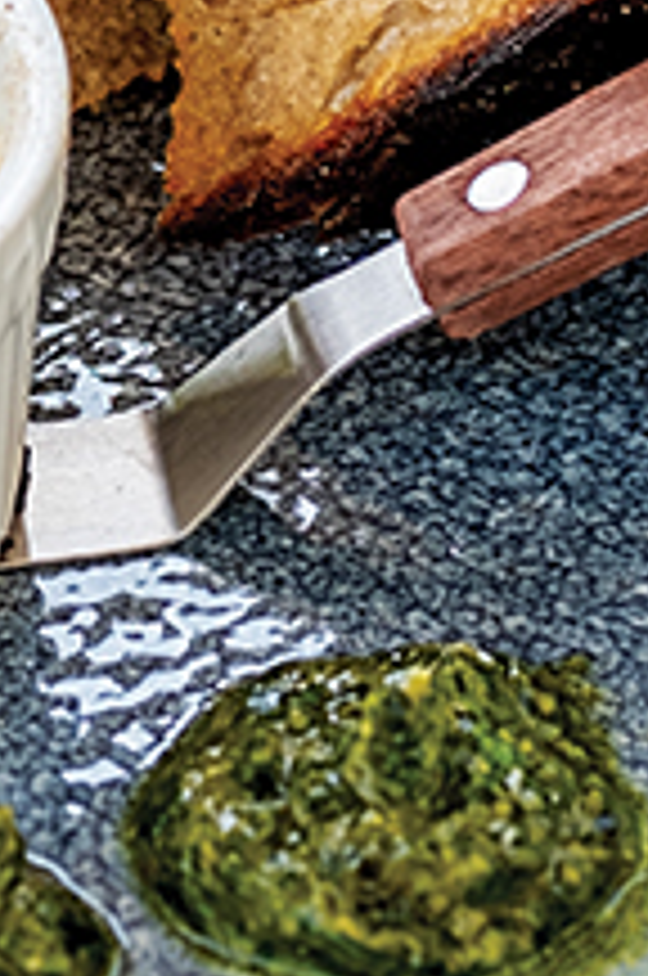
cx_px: 468
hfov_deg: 3.9
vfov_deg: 5.8
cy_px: -1064
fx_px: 9425
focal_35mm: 348
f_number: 4
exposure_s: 1/125
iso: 200
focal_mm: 50
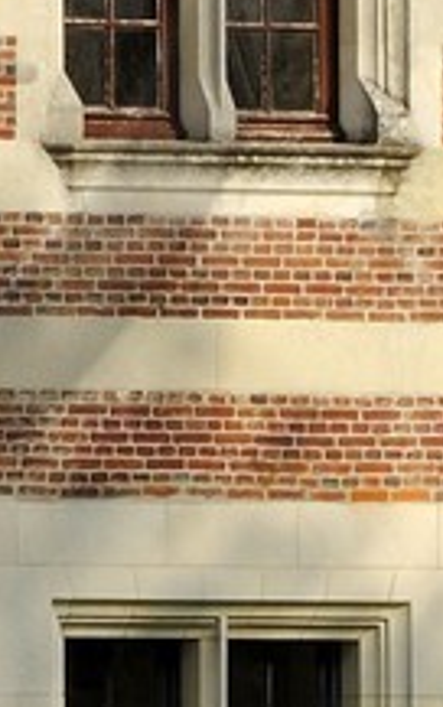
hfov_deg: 1.3
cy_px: -313
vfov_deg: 2.1
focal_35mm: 1012
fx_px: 19510
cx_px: -668
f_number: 13
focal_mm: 135
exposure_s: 1/200
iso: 200
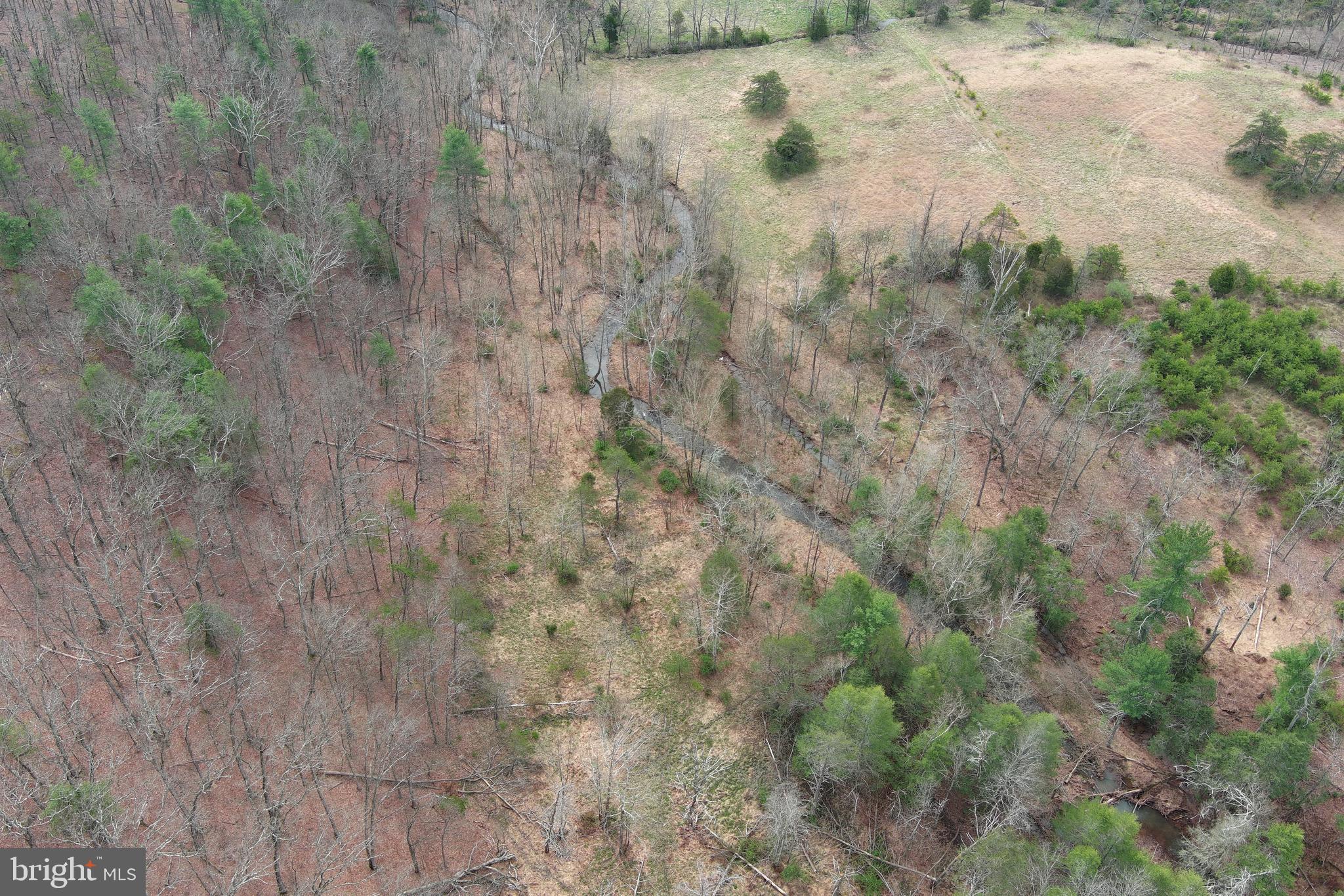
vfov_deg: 45.0
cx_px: 672
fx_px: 1083
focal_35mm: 29
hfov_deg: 63.7
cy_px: 448
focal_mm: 10.57
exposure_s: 1/332
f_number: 2.8
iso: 100
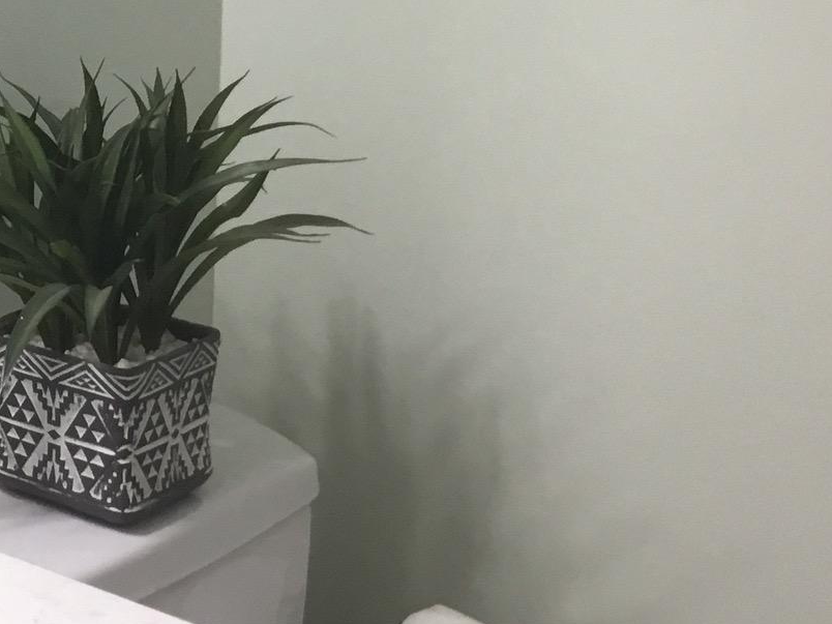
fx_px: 1899
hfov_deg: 22.7
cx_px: -169
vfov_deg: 18.0
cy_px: -51
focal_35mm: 79
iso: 50
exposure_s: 1/30
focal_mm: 3.3
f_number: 2.4
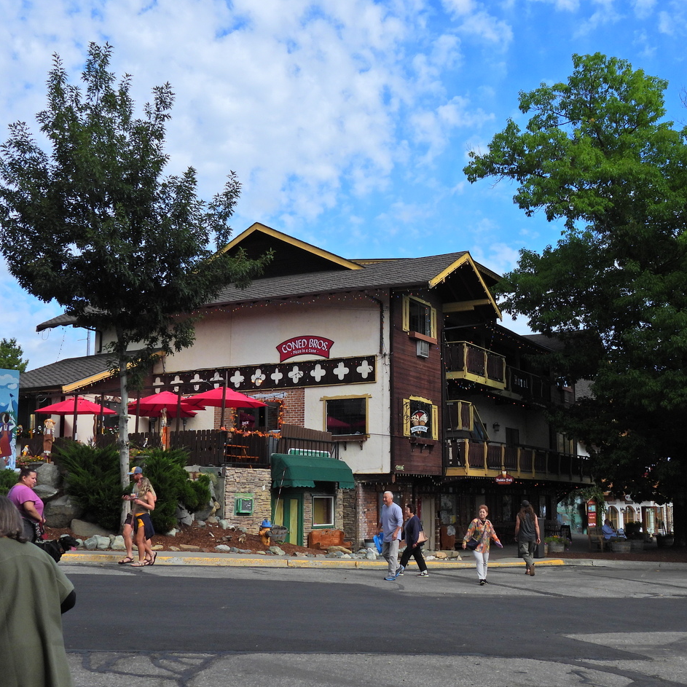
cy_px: 349
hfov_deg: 39.9
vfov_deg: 40.0
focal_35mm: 42
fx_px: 943
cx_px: 405
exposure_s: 1/1600
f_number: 3.2
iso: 100
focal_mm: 6.2
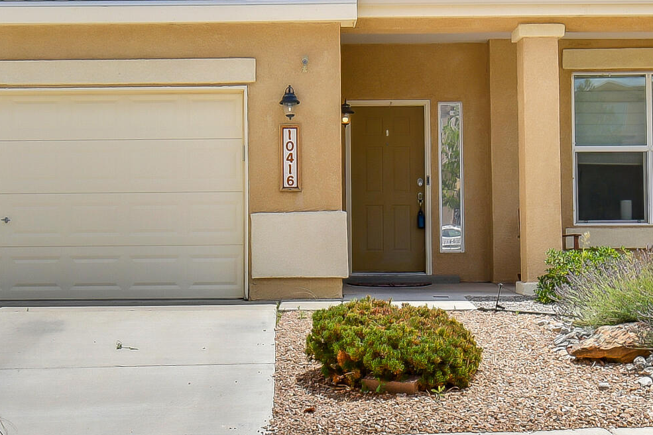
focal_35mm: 67
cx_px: 280
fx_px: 1215
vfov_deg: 20.3
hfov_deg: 30.0
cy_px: 195
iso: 100
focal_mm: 15
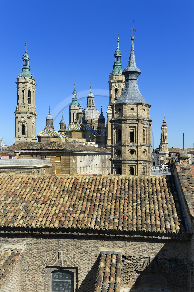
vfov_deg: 48.5
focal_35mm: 40
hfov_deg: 33.4
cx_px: 97
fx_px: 324
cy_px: 146
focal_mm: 40
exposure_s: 1/400
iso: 100
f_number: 7.1
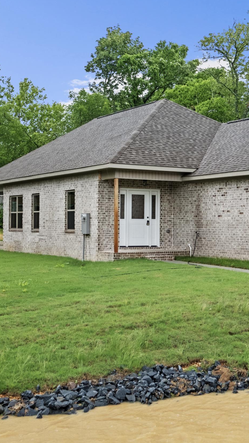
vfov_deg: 36.6
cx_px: 216
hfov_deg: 20.7
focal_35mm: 57
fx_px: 669
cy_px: 220
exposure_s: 1/125
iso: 800
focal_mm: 24
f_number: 7.1
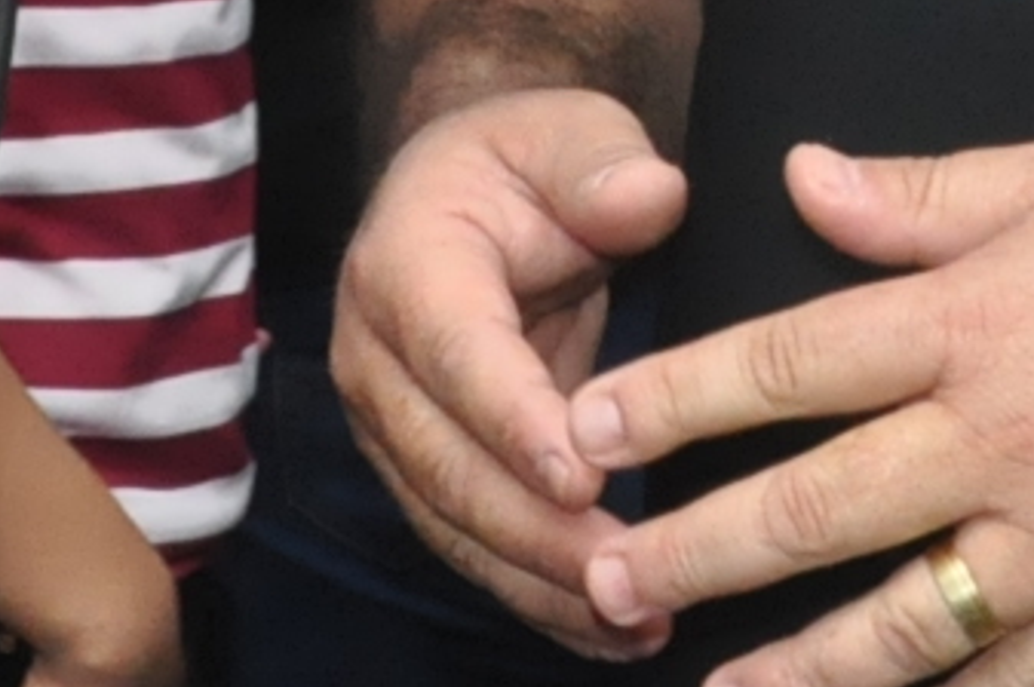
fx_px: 4935
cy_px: -779
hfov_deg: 11.8
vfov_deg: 7.6
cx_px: 1154
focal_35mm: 172
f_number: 14
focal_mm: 18
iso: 2000
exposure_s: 1/200
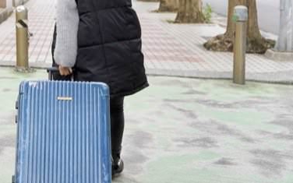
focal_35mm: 105
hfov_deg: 19.5
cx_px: 52
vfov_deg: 12.3
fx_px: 842
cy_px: -2
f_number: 4
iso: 200
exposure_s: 1/160
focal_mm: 38.9
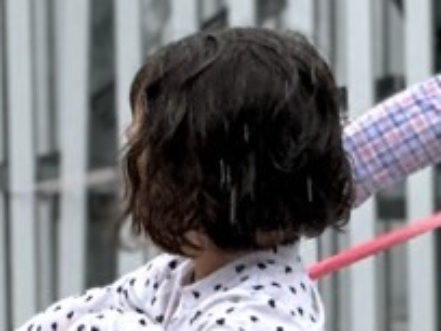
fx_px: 6166
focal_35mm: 484
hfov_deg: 4.1
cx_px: -303
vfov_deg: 3.1
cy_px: 97
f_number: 2.8
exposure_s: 1/121
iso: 32
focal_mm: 9
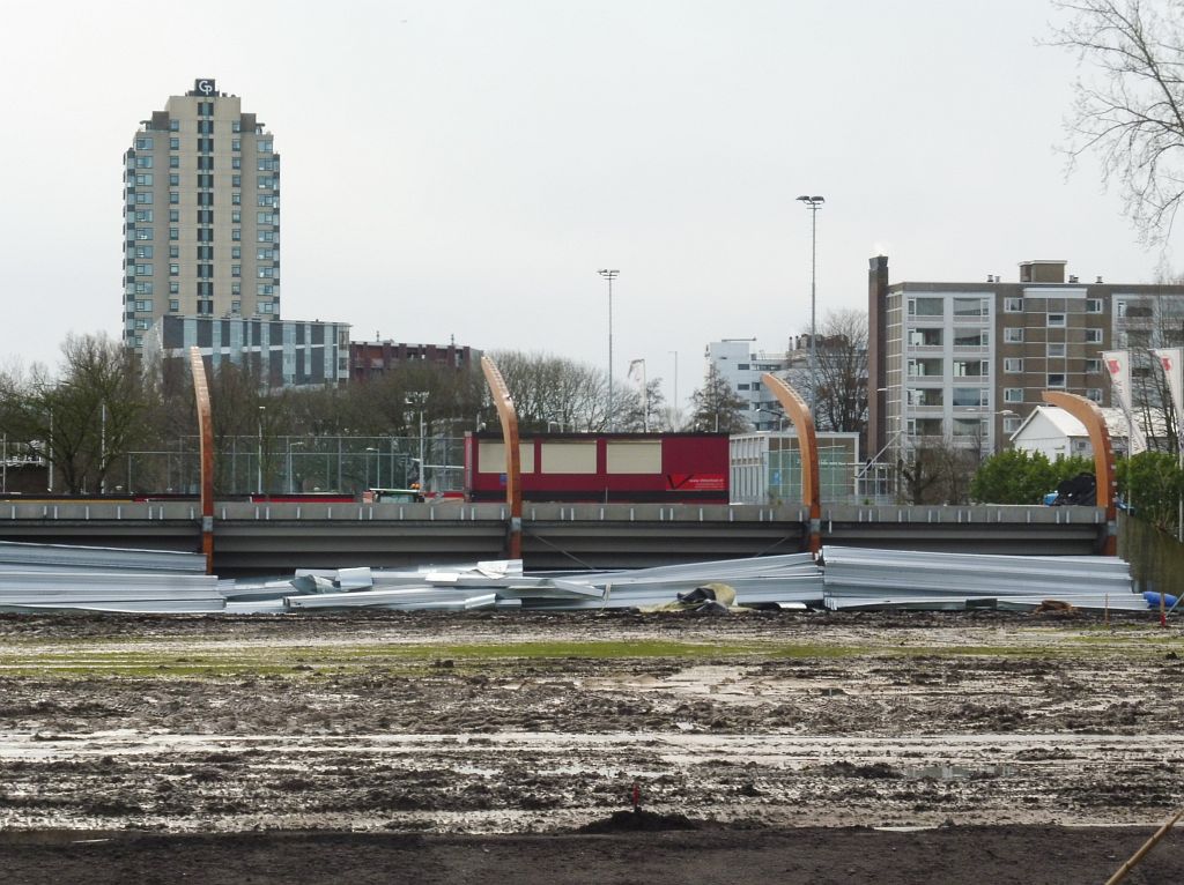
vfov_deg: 10.8
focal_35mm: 137
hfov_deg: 14.4
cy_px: 442
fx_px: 4682
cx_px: 592
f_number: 7.1
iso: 100
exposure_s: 1/125
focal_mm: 24.4
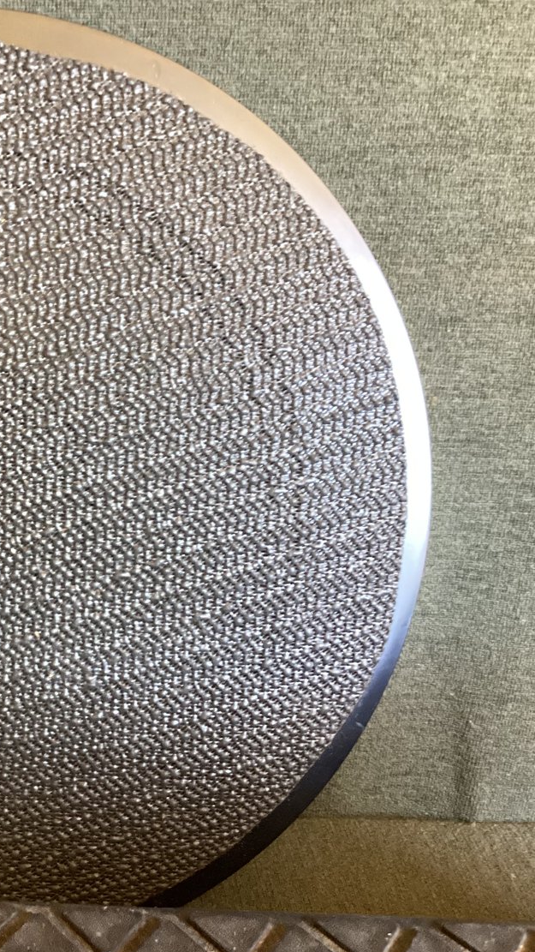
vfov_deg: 44.6
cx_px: -36
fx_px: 1160
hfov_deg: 24.4
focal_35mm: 46
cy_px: 485
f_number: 2.4
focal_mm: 3.3
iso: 320
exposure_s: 1/50
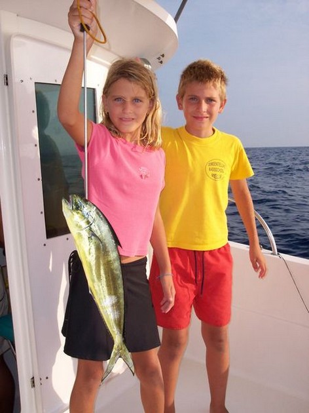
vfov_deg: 49.0
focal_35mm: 38
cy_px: 206
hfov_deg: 37.7
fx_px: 453
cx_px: 154
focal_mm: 8
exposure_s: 1/500
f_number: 4.8
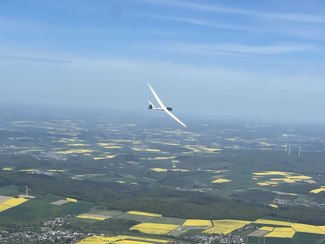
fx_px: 723
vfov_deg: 19.1
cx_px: 162
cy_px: 122
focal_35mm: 77
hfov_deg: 25.3
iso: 32
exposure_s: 1/960
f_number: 2.8
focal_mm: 9
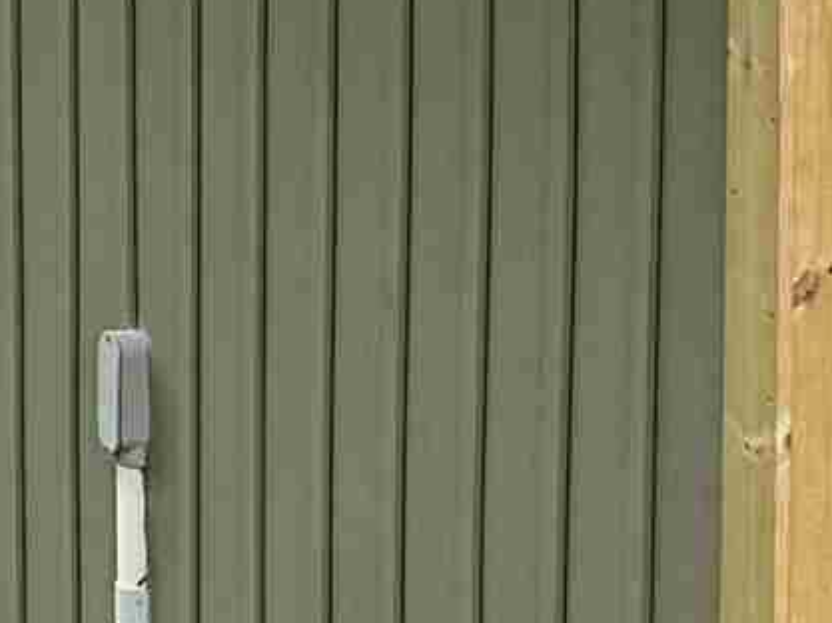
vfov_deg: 8.0
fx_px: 4251
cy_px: -553
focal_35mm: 177
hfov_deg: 9.1
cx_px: -1636
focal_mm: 6.86
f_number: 1.78
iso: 80
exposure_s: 1/2525
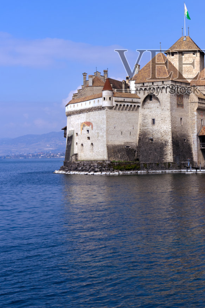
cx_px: 173
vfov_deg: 28.0
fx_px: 606
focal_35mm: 71
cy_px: 73
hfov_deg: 19.0
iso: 100
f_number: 10
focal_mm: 39
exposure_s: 1/250
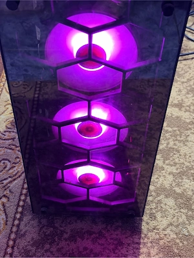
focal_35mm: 48
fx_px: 359
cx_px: 97
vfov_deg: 39.7
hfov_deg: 30.3
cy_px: 129
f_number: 1.78
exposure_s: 1/19
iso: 800
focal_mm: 6.76
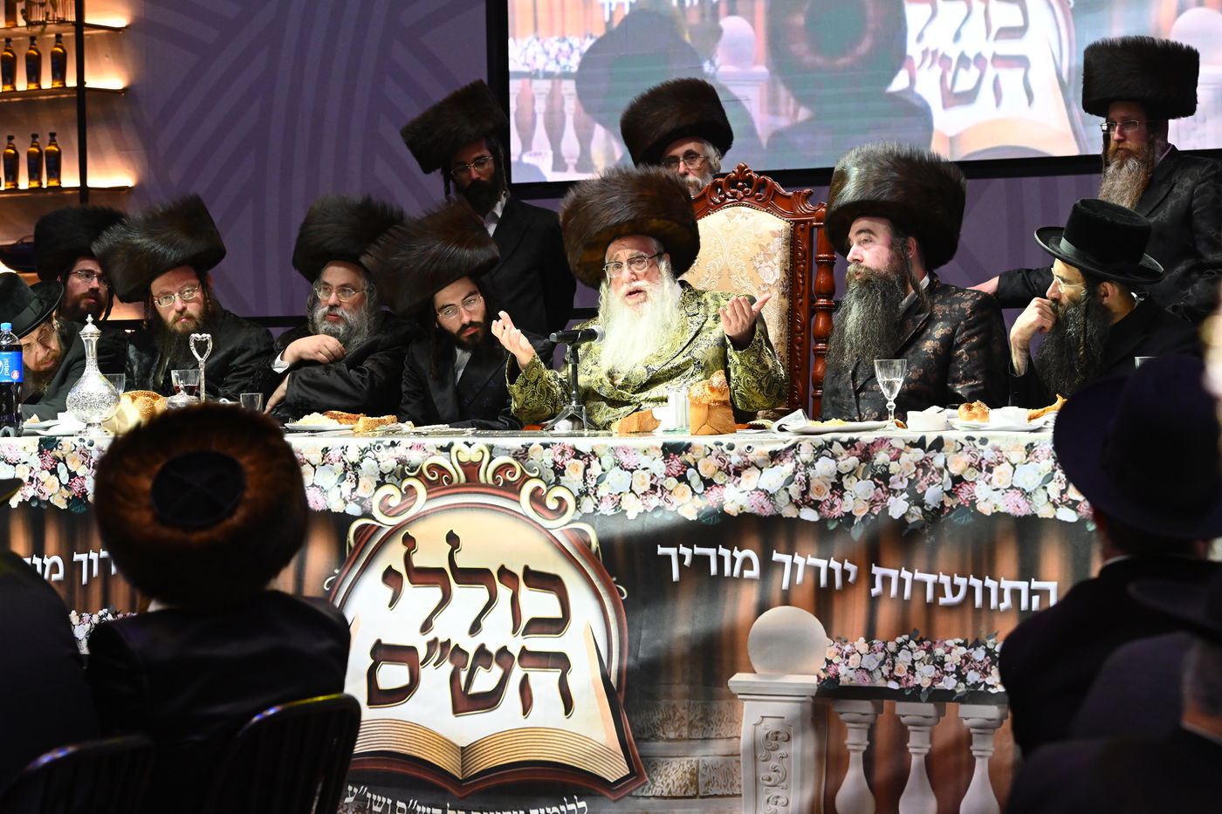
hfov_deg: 22.1
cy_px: 407
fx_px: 3122
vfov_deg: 14.9
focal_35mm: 92
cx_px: 611
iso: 4000
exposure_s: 1/125
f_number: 7.1
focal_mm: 92
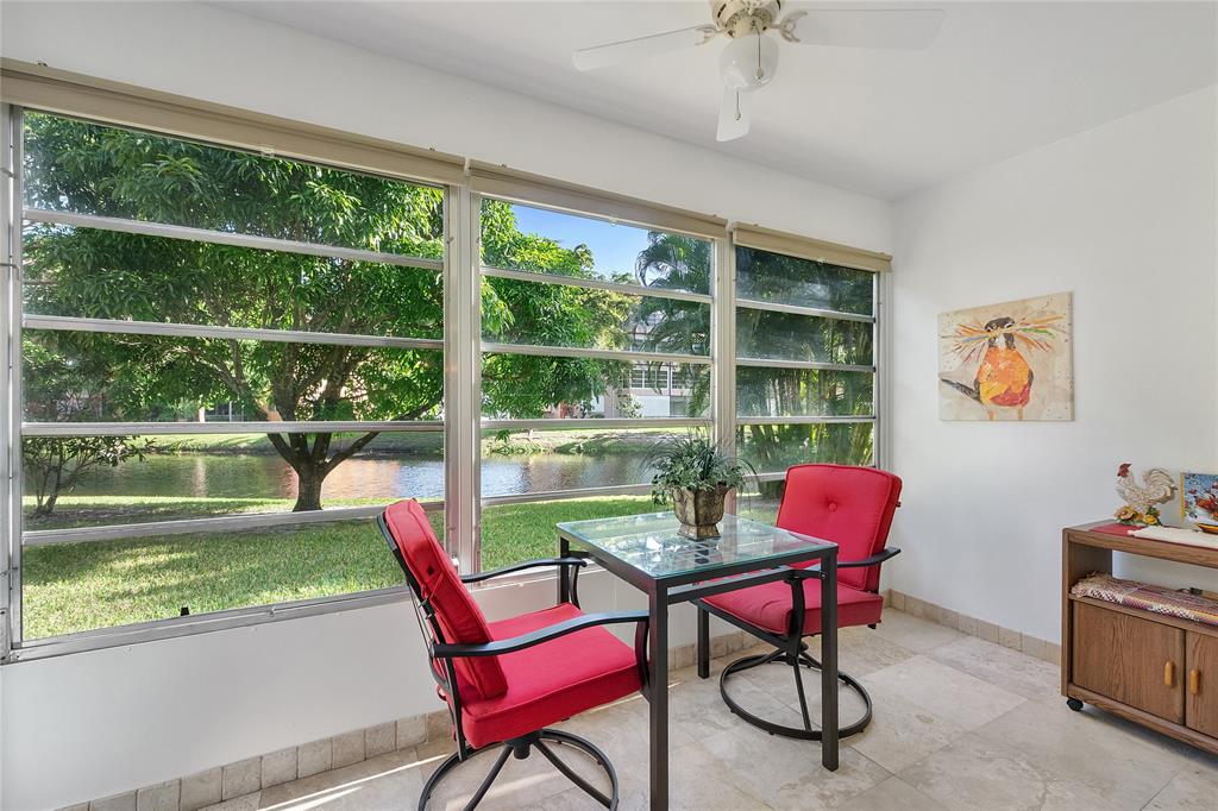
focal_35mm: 15
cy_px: 406
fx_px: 507
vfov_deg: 77.3
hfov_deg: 100.4
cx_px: 609
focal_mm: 10
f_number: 8
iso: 800
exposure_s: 1/125
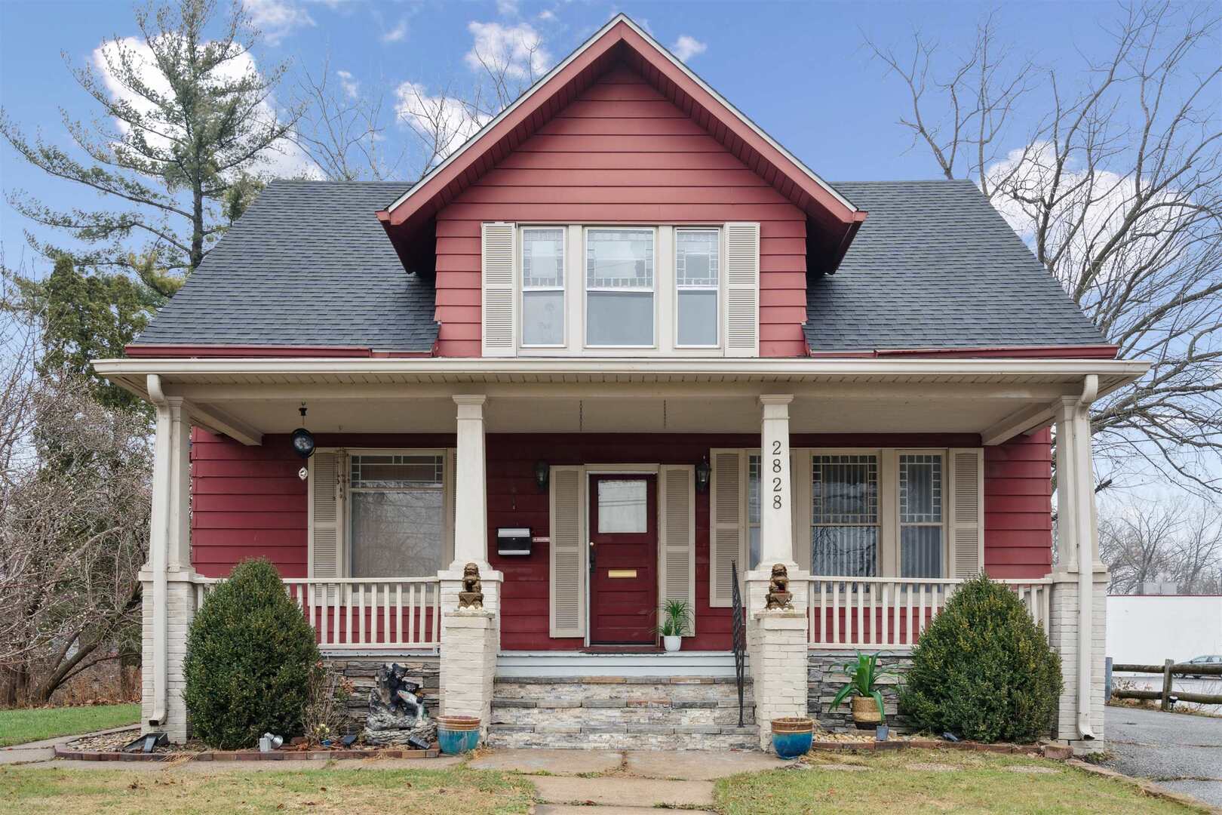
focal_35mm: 29
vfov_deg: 45.0
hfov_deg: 63.7
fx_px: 984
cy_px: 408
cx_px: 611
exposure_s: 1/50
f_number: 9
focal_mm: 29
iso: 400
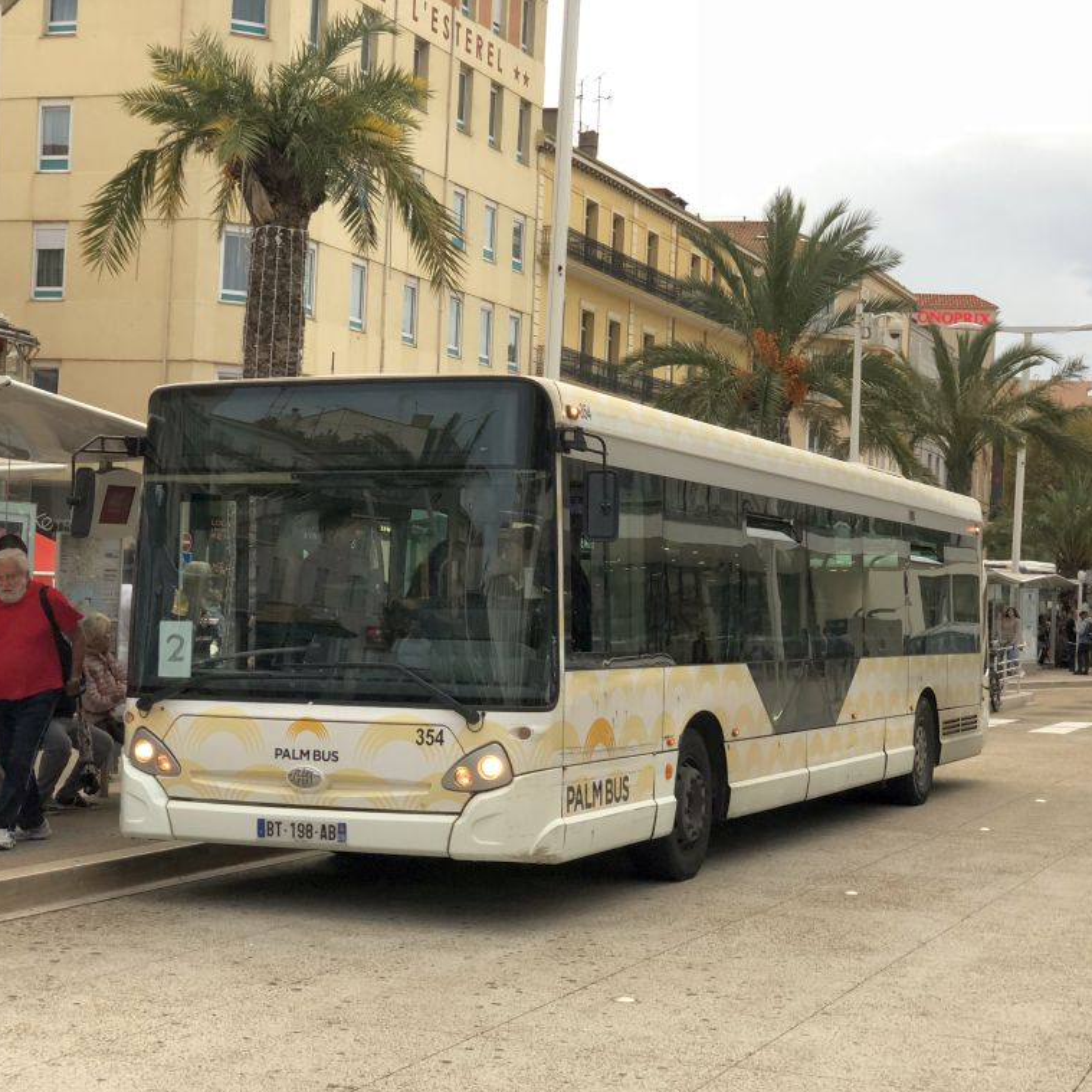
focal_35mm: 62
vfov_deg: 27.7
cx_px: 499
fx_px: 2213
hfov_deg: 27.7
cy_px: 550
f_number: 2.4
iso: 40
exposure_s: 1/60
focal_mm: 6
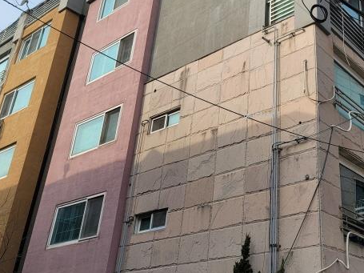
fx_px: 463
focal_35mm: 44
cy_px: 120
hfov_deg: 42.0
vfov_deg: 32.8
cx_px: 262
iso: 20
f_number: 1.8
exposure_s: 1/666
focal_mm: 7
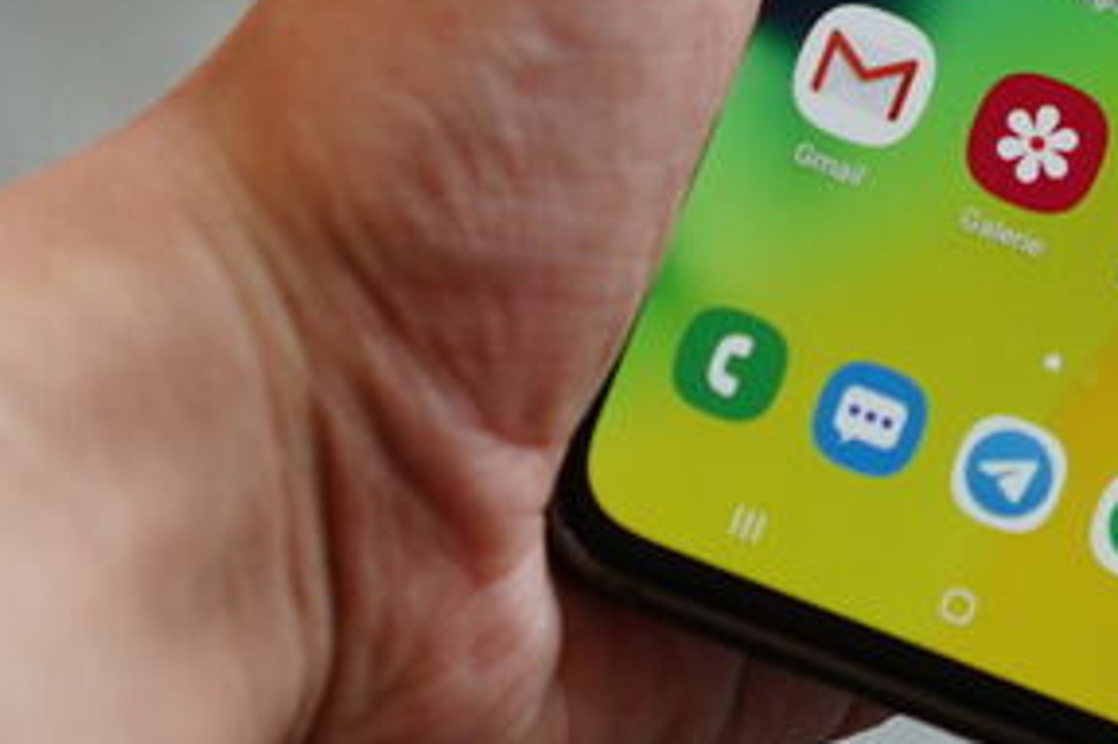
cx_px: 1163
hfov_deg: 11.1
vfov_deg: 7.4
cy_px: -90
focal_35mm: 184
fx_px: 5711
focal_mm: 55
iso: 250
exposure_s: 1/250
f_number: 3.2
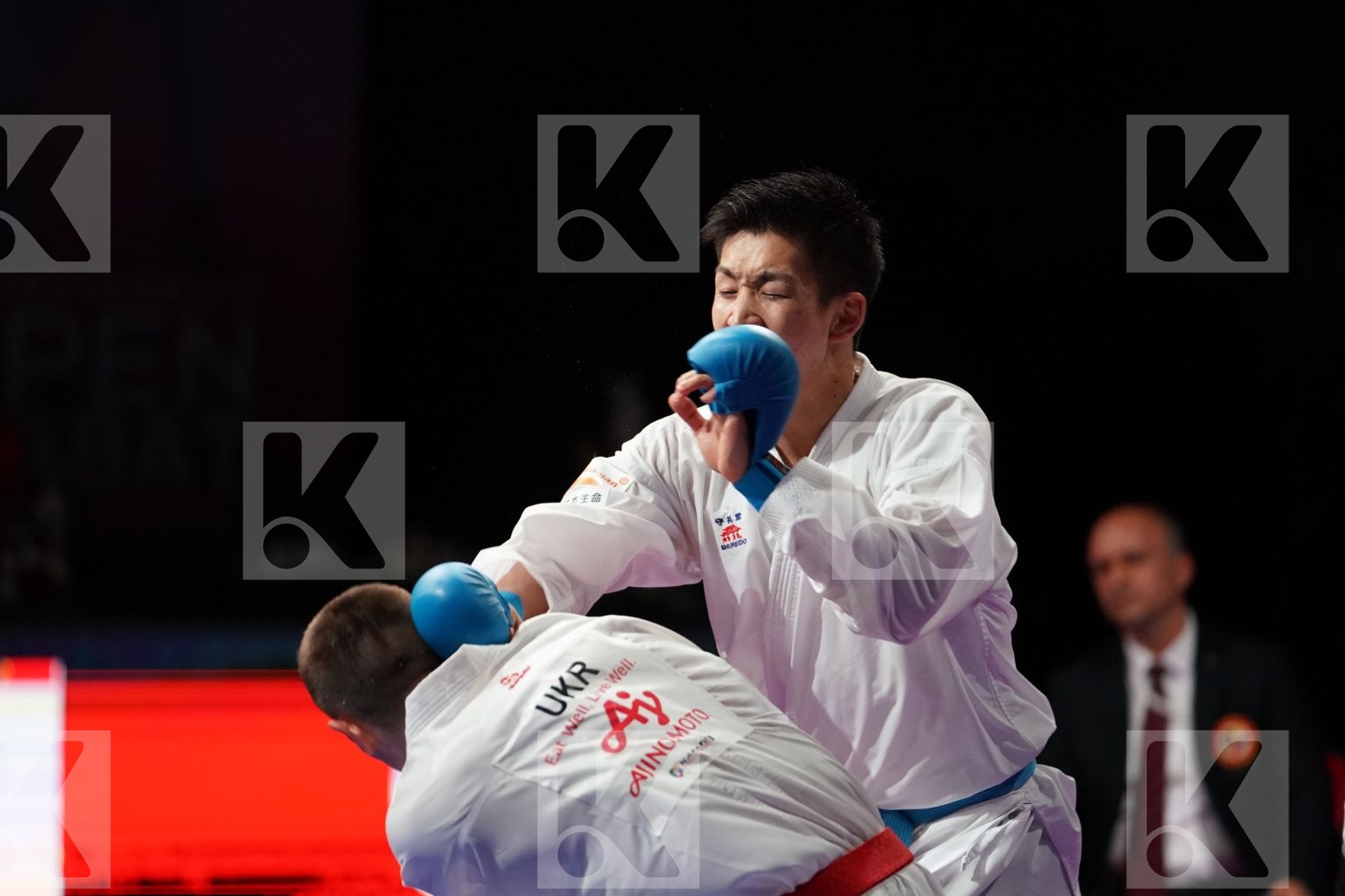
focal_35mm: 229
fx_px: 8555
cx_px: 619
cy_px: 501
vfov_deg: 6.0
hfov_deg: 9.0
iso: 3200
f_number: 2.8
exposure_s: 1/1000
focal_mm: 197
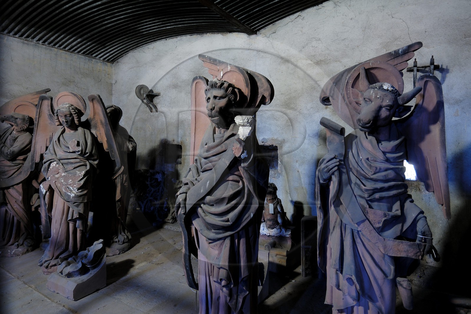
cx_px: 236
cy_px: 157
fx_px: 235
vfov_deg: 67.4
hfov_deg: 90.0
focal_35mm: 18
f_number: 4.5
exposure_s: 1
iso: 100
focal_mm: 12
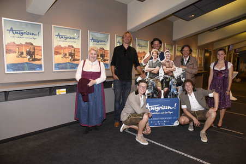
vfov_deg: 53.1
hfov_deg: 73.8
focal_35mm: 24
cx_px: 123
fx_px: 164
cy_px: 82
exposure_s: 1/80
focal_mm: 24
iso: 2500
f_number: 6.3
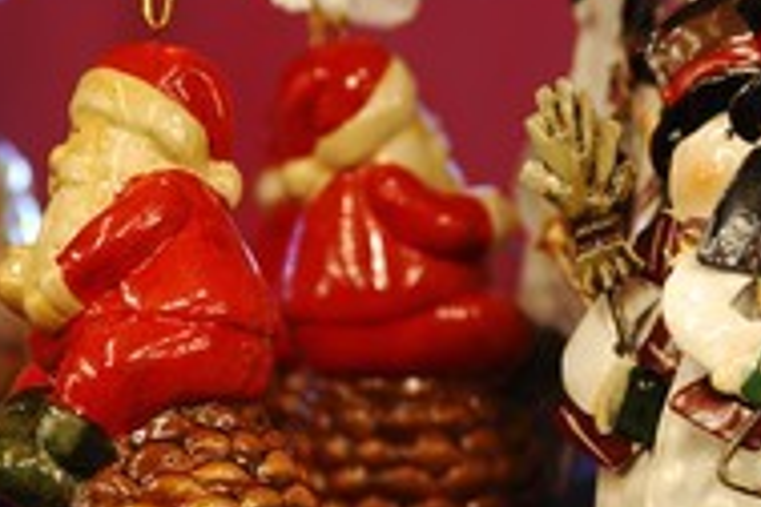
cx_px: 831
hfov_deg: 8.7
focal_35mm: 234
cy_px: 310
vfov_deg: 5.9
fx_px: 4946
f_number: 6.3
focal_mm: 70
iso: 100
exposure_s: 1/4
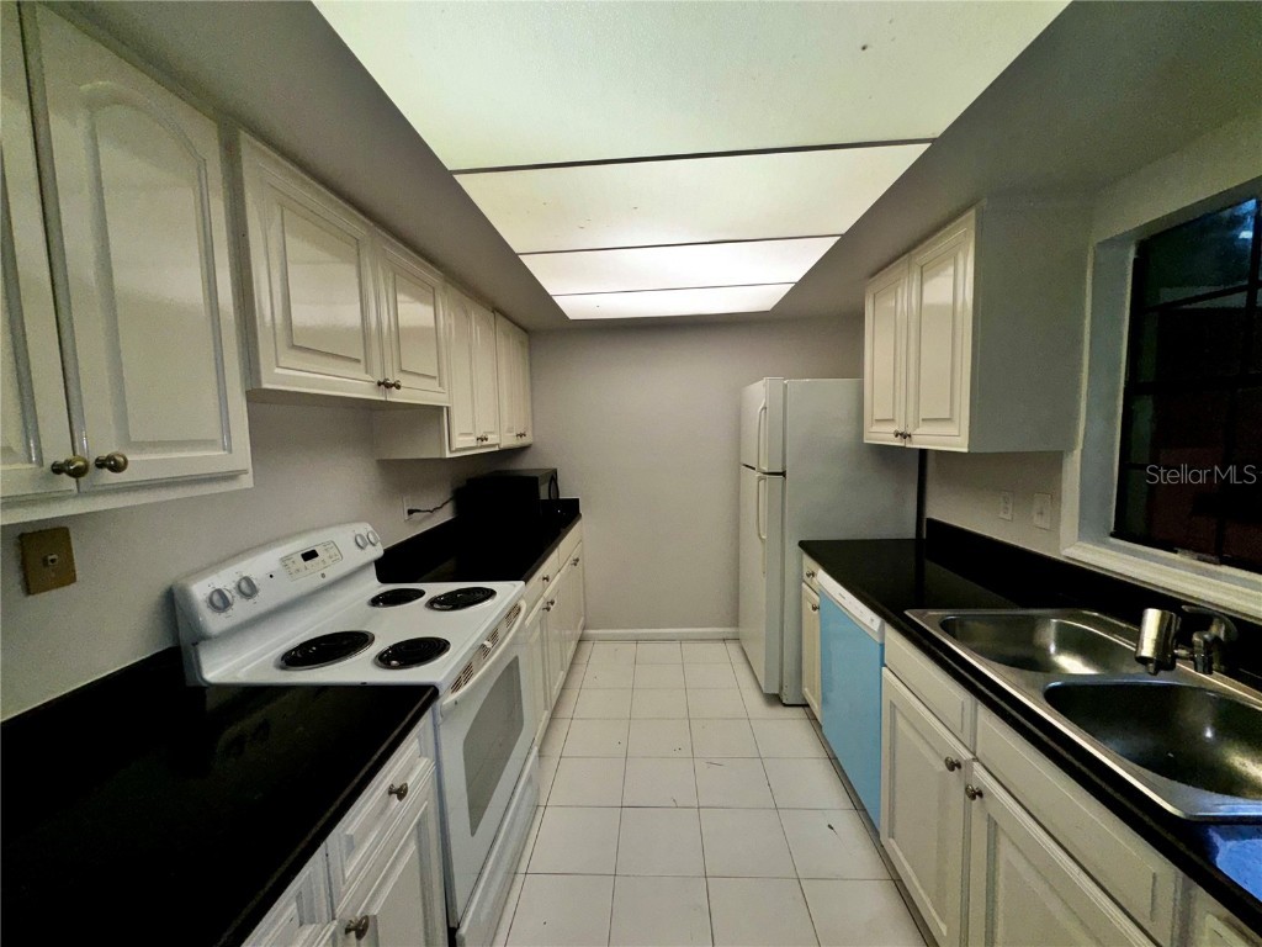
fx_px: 510
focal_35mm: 14
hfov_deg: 102.1
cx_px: 631
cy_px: 474
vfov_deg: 85.7
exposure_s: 1/144
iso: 32
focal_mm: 2.22
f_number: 2.2
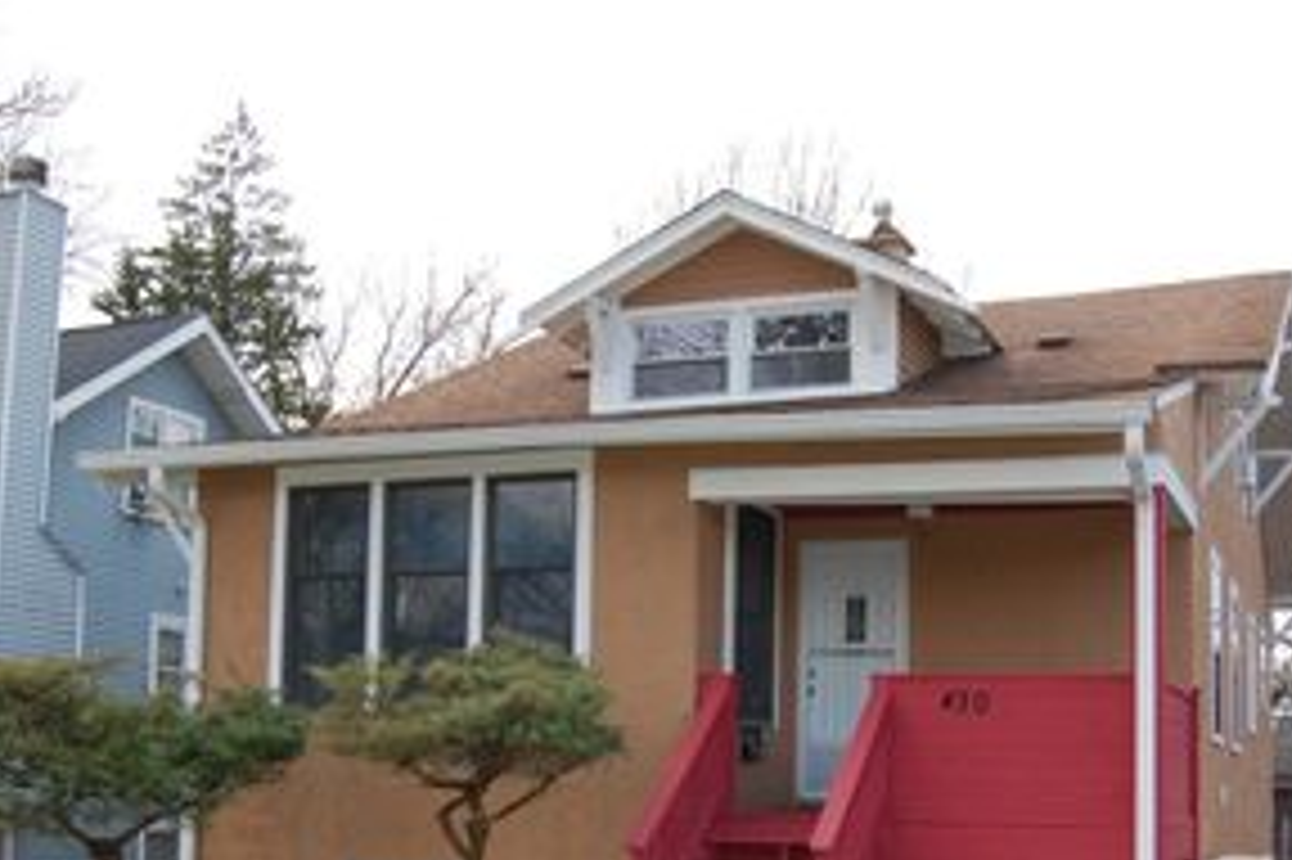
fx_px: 1686
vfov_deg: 28.2
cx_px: 761
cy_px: 642
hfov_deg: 41.8
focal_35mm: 47
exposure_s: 1/500
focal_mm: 18
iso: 400
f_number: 5.6
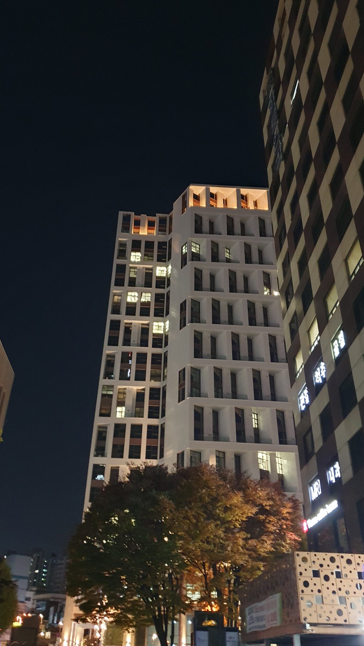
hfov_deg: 40.2
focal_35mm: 29
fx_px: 498
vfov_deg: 66.1
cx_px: 184
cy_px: 320
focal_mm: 4.32
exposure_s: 1/12
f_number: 1.5
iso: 500
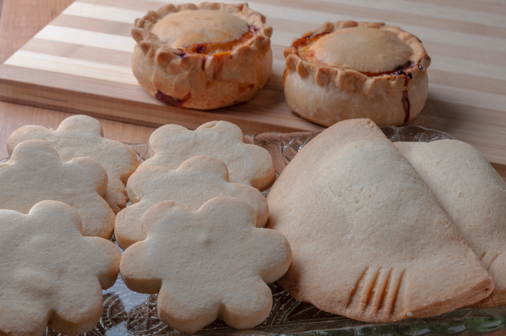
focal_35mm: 78
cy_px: 168
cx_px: 253
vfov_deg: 17.5
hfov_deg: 26.0
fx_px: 1095
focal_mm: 52
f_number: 11
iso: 200
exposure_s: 1/250
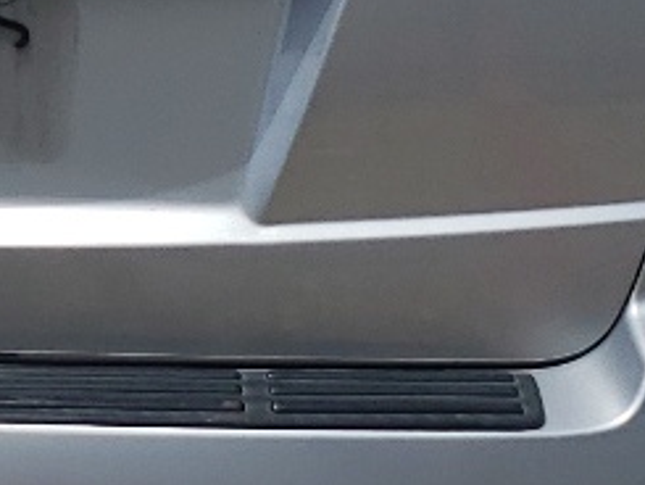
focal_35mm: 170
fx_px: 3169
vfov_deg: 8.7
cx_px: -190
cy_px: 74
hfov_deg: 11.3
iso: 50
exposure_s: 1/5000
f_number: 1.5
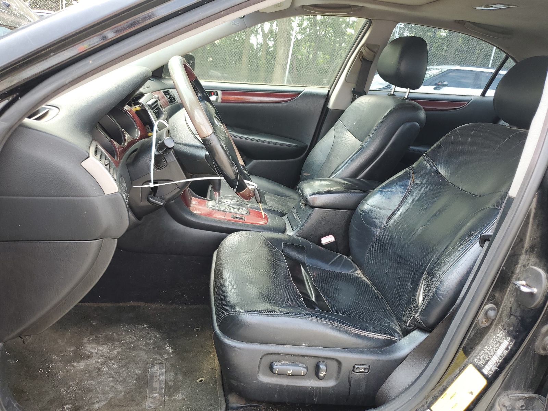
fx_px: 412
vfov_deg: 53.1
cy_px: 206
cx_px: 274
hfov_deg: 67.3
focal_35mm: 26
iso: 50
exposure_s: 1/149
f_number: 1.5
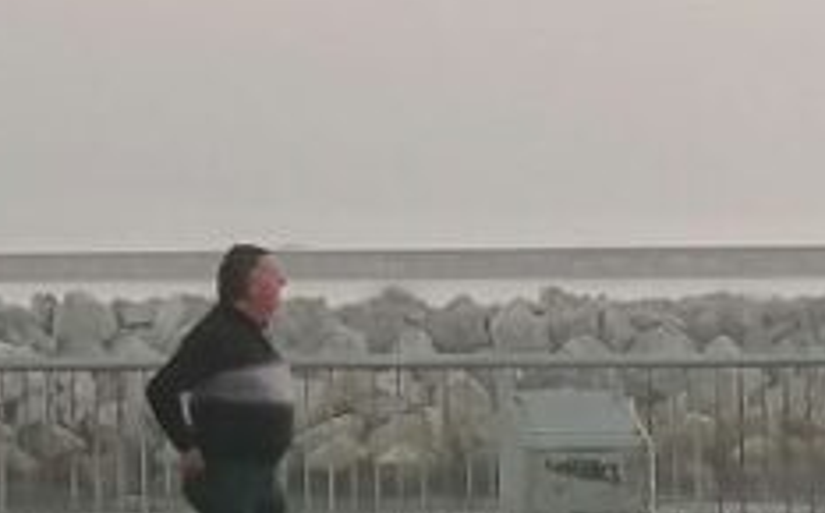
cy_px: -255
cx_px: -106
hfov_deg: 9.6
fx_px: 4873
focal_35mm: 217
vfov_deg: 6.0
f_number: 1.8
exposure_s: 1/100
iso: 64
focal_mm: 4.75
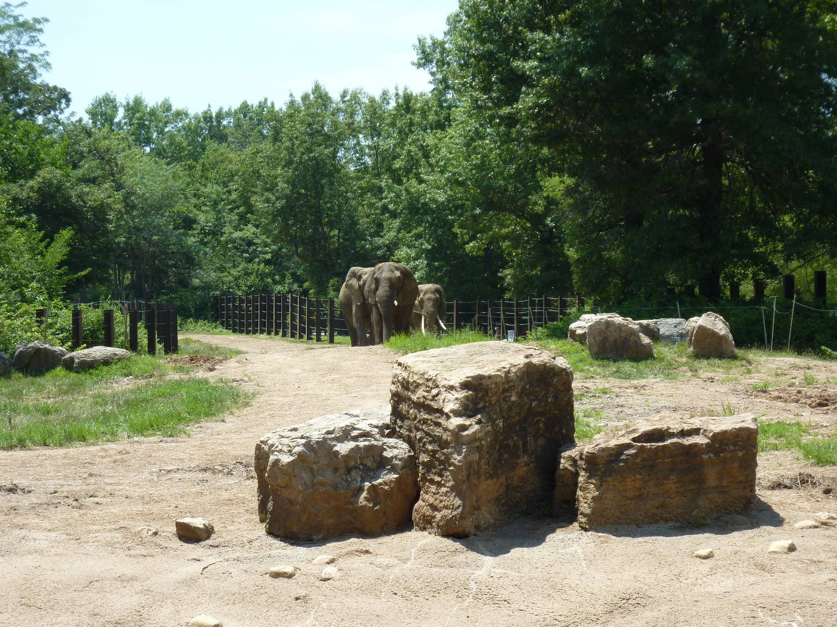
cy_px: 314
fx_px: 2515
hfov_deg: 18.9
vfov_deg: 14.2
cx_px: 418
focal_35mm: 104
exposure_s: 1/500
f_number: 4.3
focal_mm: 17
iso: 125
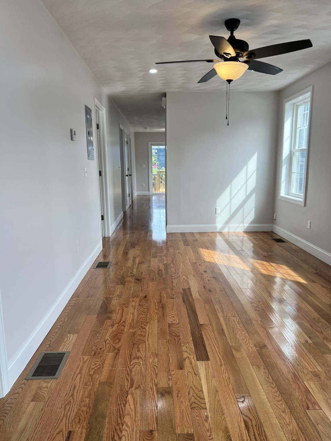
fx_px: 331
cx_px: 166
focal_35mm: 26
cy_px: 220
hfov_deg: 53.1
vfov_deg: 67.3
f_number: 1.5
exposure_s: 1/291
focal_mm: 5.7
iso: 40
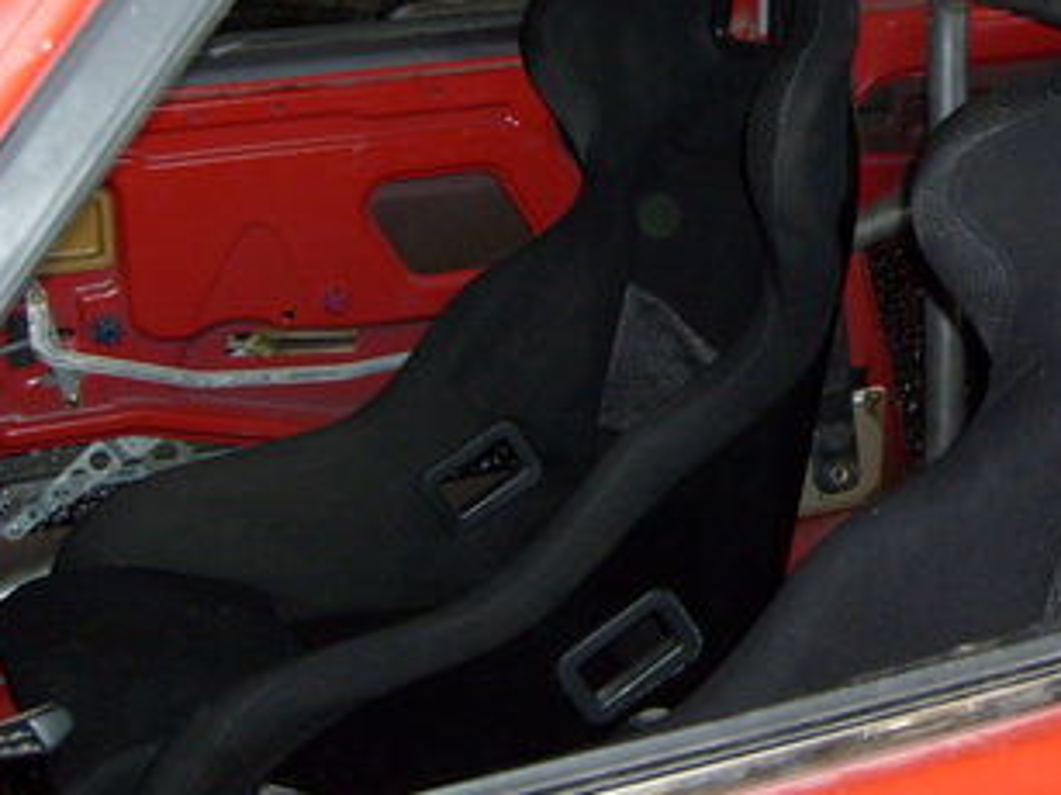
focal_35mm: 73
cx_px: 1071
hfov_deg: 25.3
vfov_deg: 20.0
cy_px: 214
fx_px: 2237
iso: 100
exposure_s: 1/45
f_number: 2.8
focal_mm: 5.8
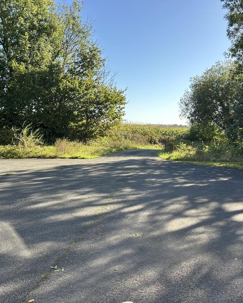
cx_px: 132
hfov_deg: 43.3
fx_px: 306
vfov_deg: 52.8
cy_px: 152
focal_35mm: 34
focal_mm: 5.7
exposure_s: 1/932
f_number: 1.5
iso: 50
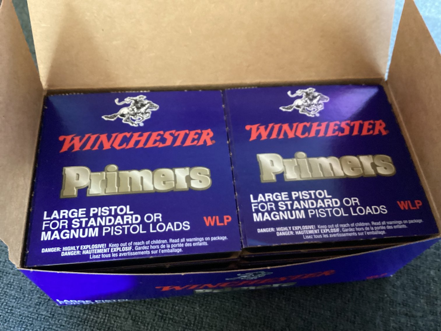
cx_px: 220
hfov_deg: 58.3
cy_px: 166
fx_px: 395
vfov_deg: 45.4
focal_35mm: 31
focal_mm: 3.3
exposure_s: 1/20
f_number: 2.4
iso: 640
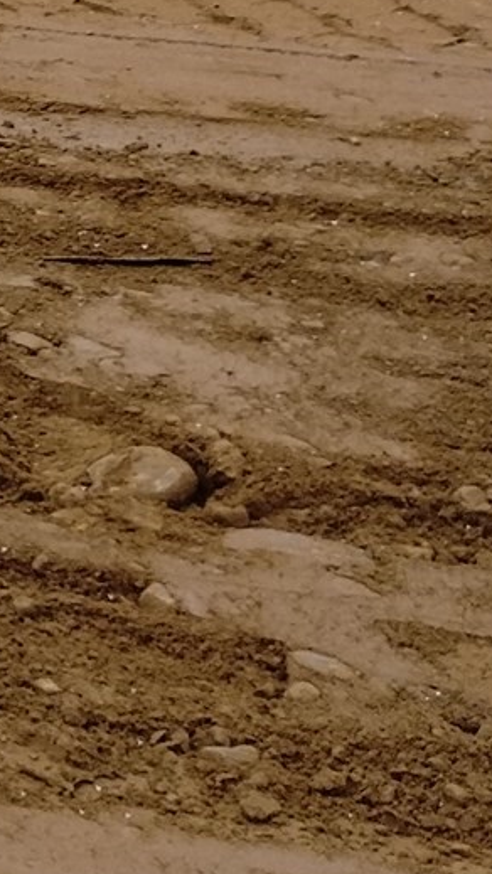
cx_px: -1082
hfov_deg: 8.2
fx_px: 2783
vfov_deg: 16.7
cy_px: -293
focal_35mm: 120
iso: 100
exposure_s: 1/125
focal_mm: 4.27
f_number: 1.8
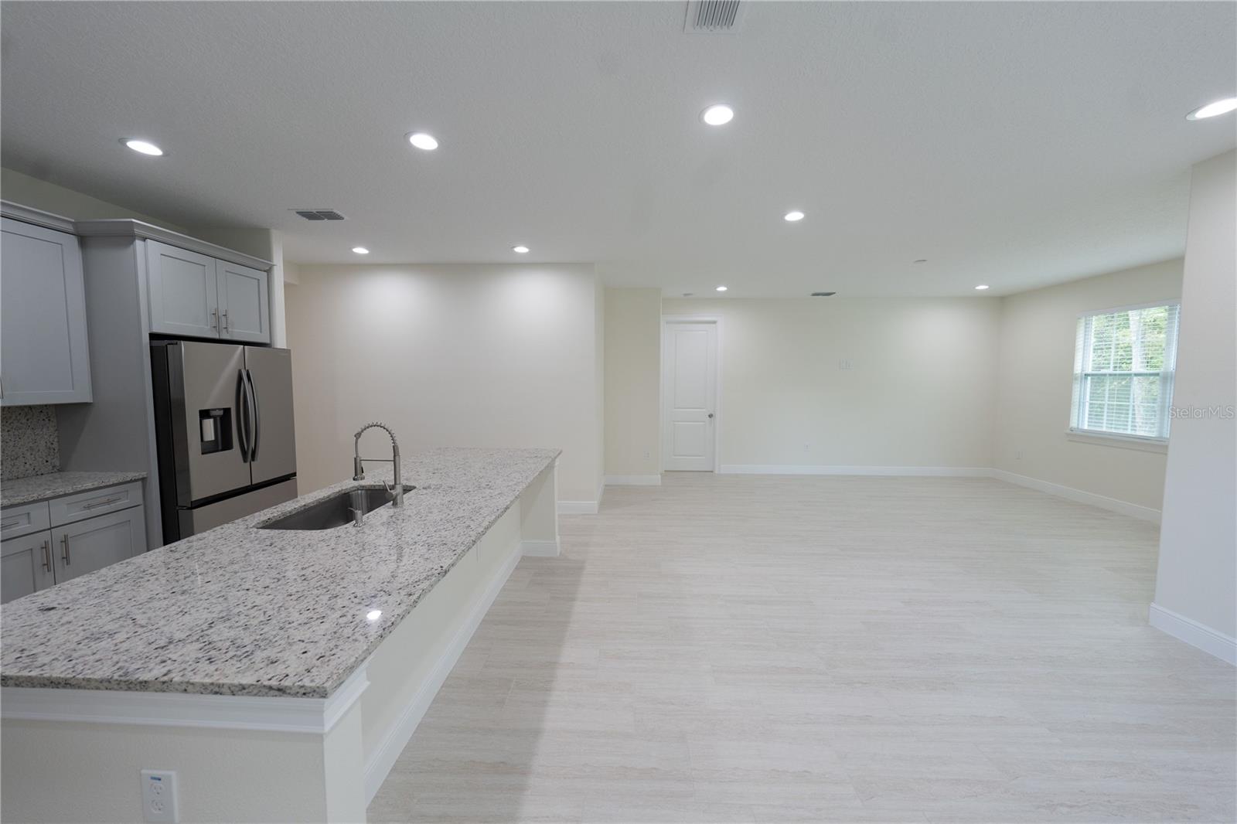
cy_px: 412
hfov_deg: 112.6
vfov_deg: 90.0
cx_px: 618
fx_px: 412
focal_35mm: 12
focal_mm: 12
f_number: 4.5
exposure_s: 1/80
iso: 640
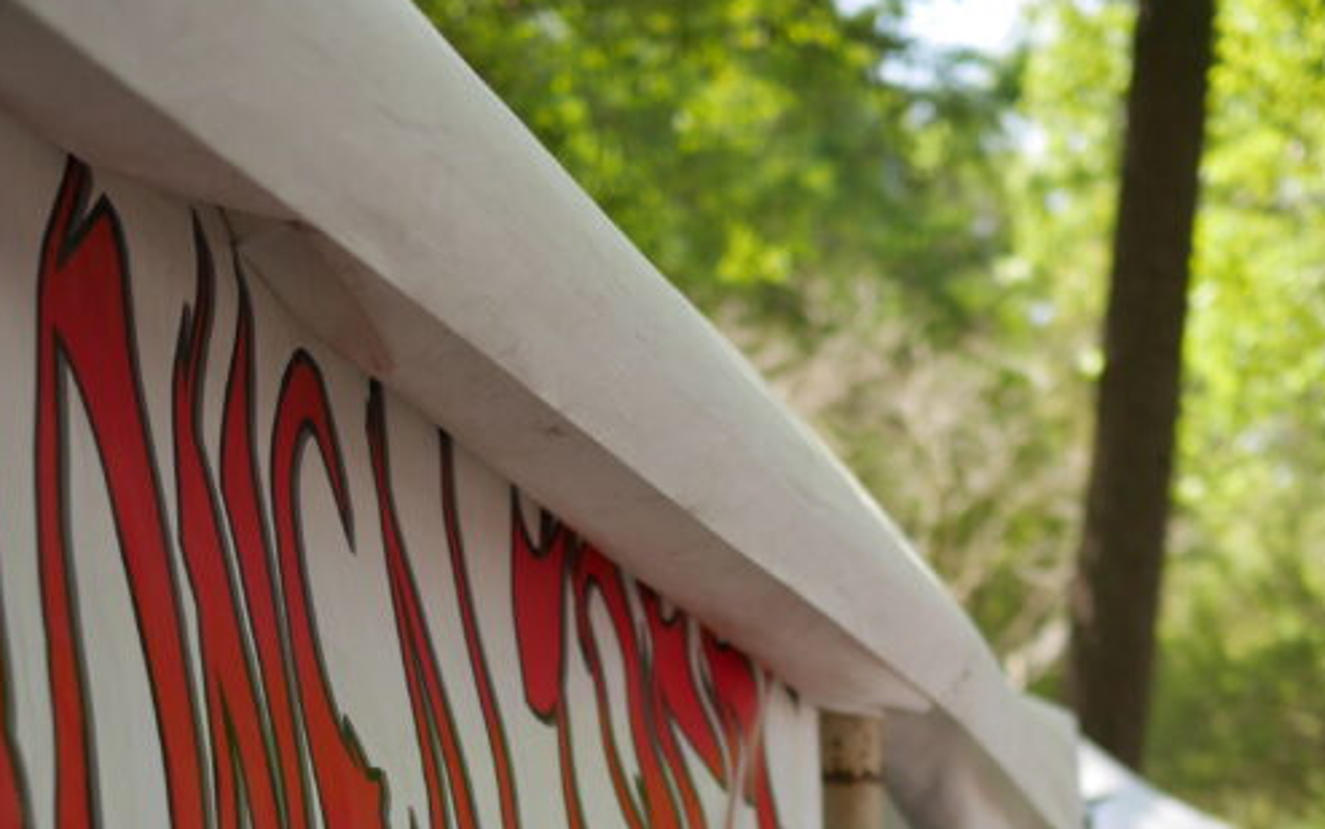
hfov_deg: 23.5
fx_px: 3178
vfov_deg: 14.5
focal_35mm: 88
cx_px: 786
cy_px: 919
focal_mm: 20
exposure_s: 1/1300
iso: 200
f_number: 1.8
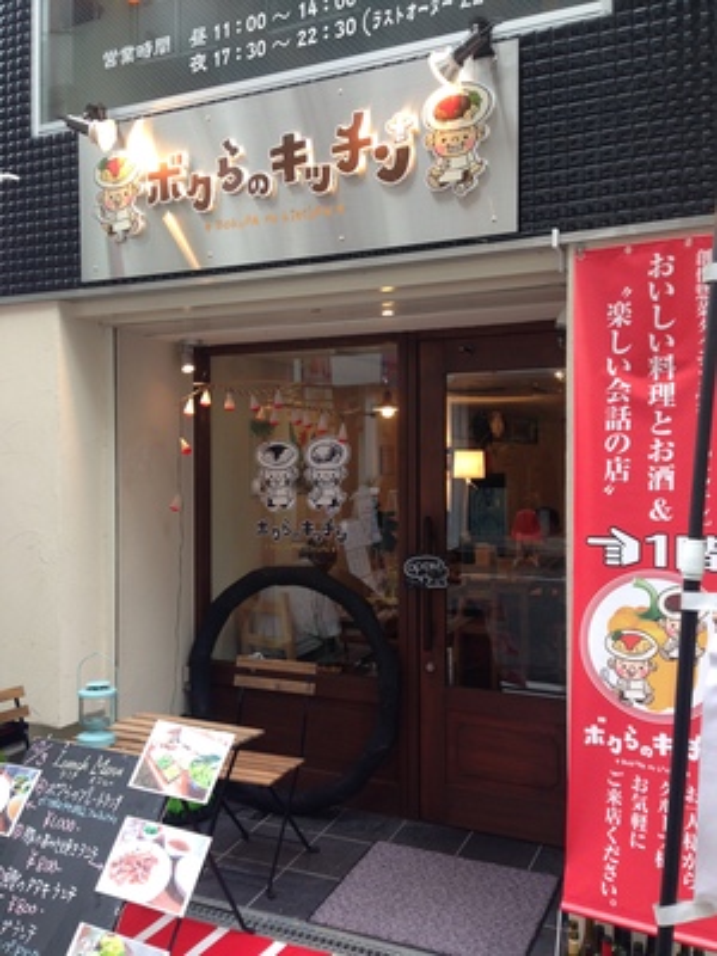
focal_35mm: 33
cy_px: 478
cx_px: 358
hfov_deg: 42.9
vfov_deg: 55.4
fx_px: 911
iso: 50
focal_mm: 4.12
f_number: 2.4
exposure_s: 1/60
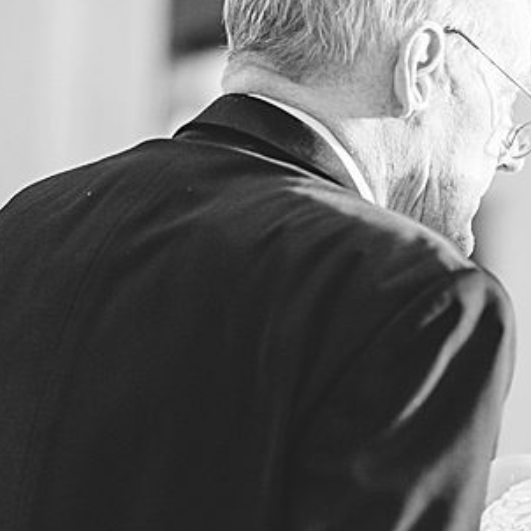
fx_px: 4825
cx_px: 550
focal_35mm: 278
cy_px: 470
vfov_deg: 6.3
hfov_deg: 6.3
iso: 500
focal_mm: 105
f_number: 1.4
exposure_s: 1/125
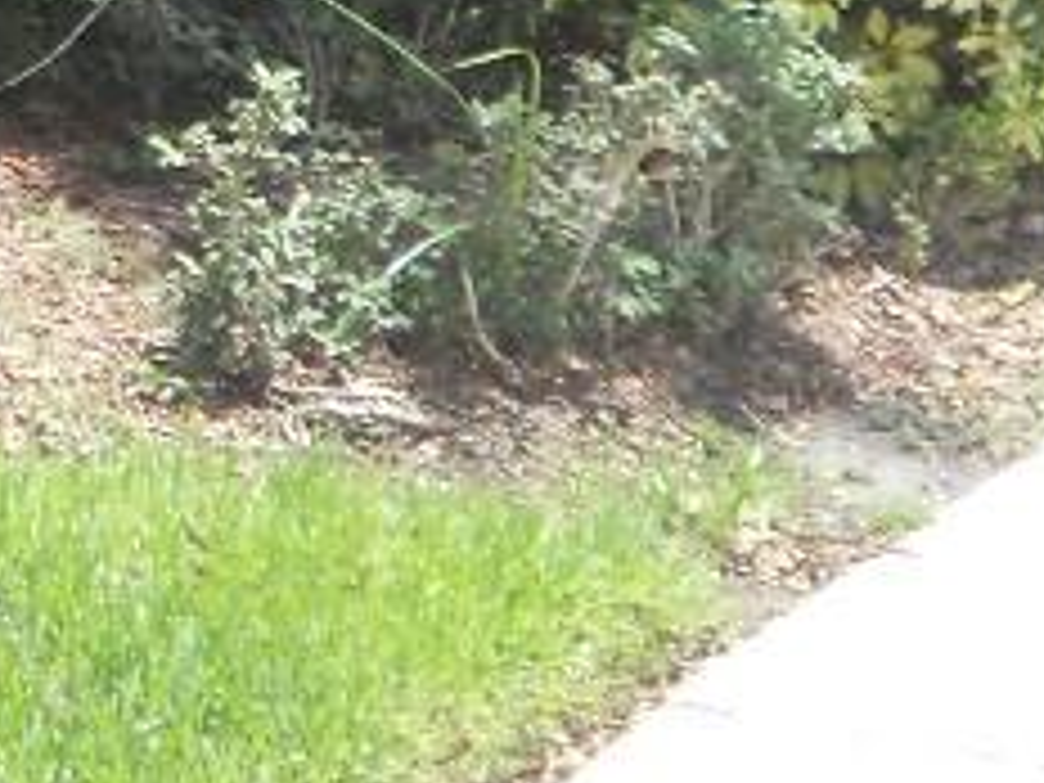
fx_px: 6122
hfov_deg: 9.0
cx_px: -1202
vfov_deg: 7.1
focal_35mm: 203
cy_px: -783
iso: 80
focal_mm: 8.2
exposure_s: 1/200
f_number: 4.3
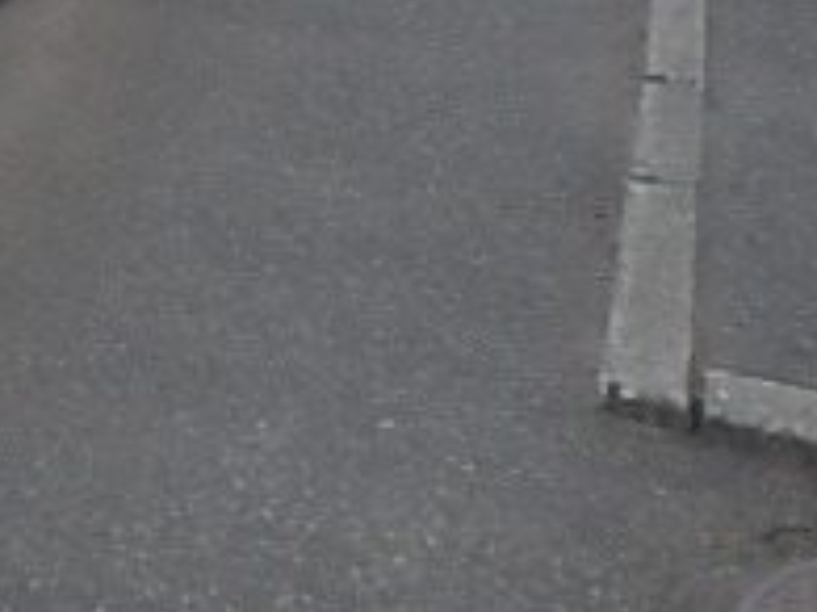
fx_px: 1628
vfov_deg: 18.5
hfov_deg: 24.6
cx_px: -243
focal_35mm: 69
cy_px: -344
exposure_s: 1/200
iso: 125
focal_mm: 3.7
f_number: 3.5
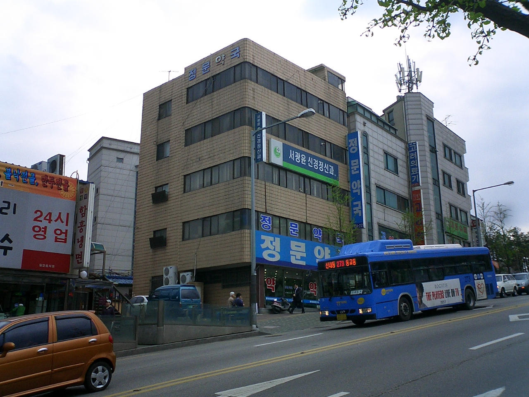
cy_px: 198
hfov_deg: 50.1
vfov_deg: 38.7
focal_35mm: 37
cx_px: 264
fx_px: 565
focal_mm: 5.6
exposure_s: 1/500
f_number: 3.5
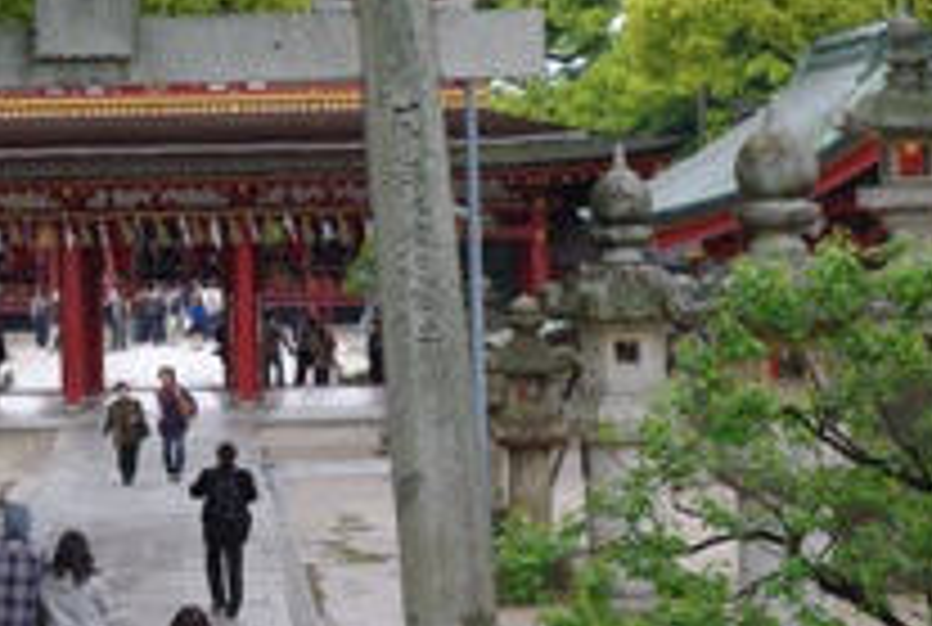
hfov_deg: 13.3
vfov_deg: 9.0
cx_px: 173
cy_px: 133
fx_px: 3970
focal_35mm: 153
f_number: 8
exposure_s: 1/90
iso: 200
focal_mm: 55
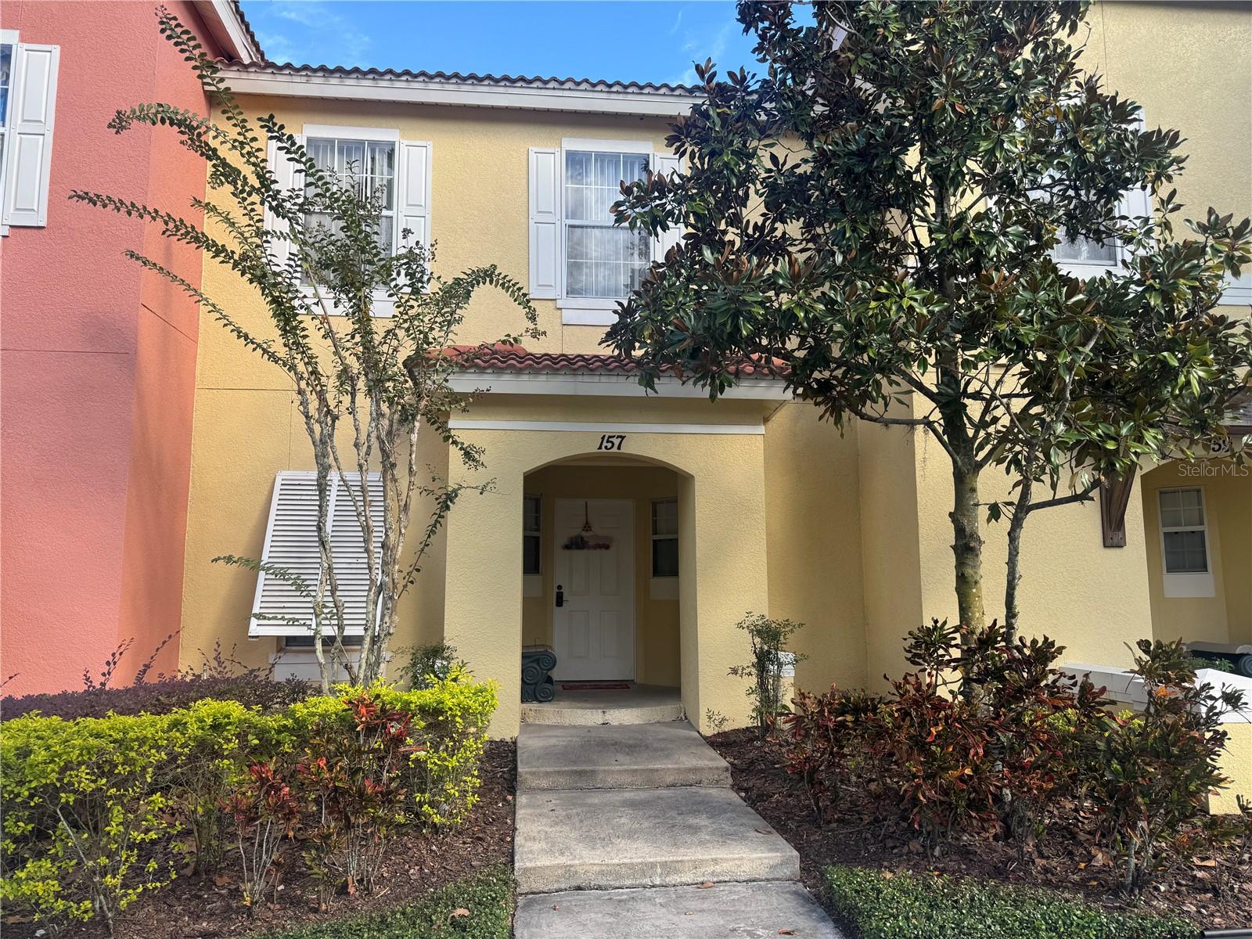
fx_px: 868
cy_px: 470
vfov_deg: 56.8
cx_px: 626
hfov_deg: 71.6
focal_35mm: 24
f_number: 1.78
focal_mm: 6.76
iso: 80
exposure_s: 1/842
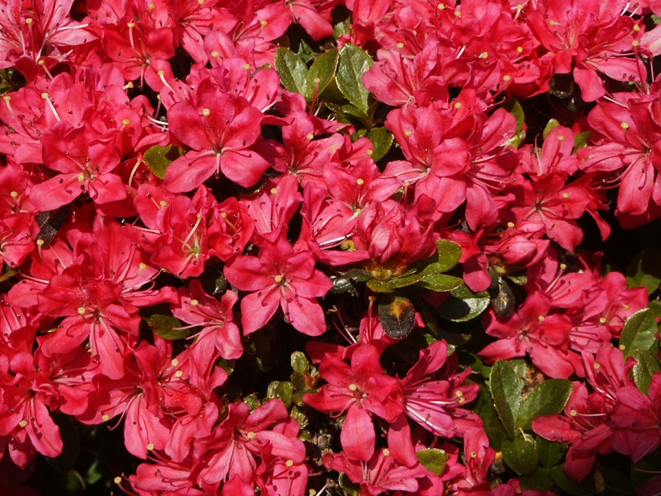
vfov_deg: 14.4
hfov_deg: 19.1
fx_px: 1967
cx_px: 265
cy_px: 185
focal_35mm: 103
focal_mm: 15.54
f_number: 8
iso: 64
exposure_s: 1/250
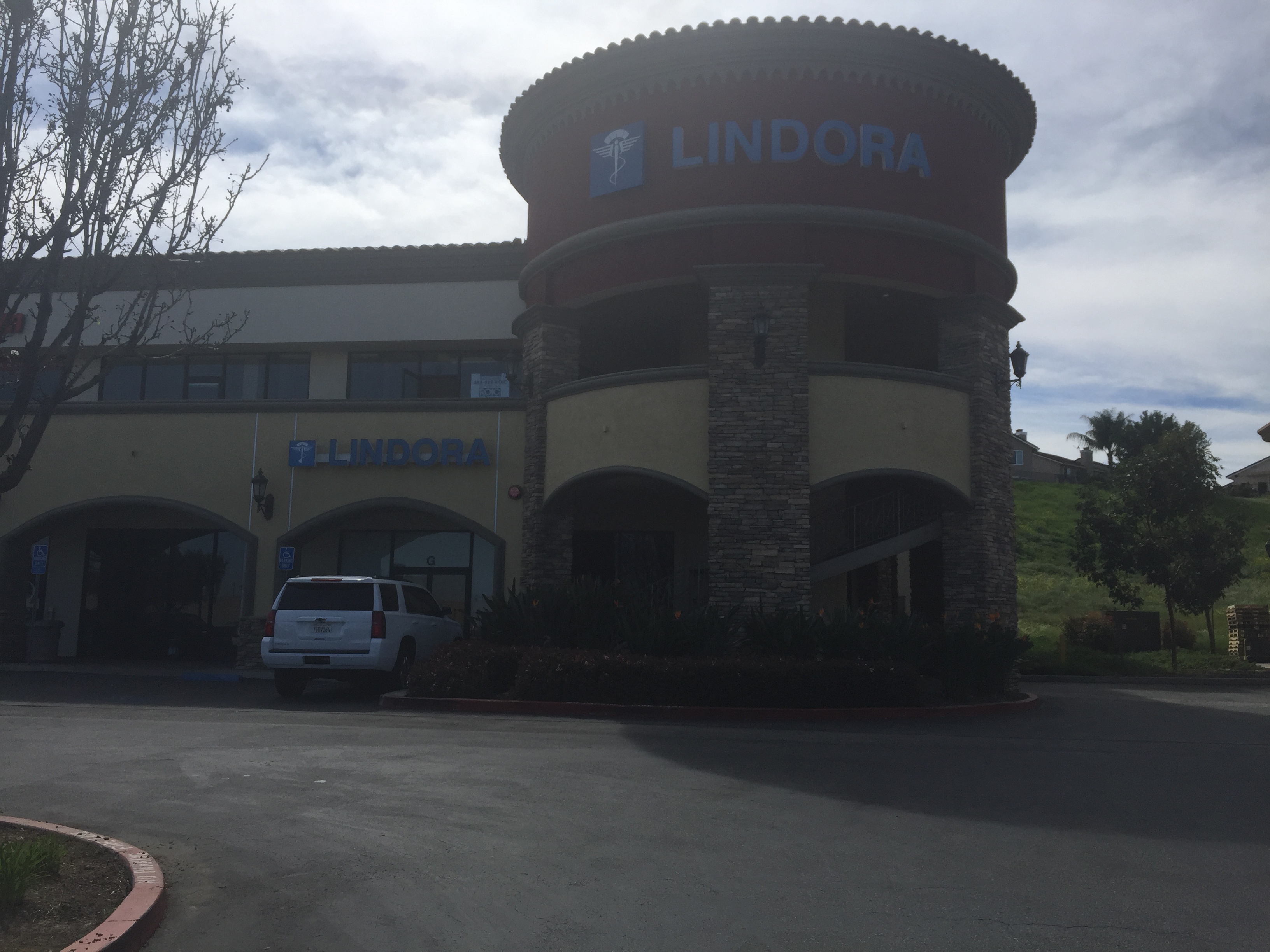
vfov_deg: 48.2
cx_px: 635
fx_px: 1064
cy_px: 476
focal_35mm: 29
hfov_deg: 61.7
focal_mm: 4.15
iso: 32
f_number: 2.2
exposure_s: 1/3049
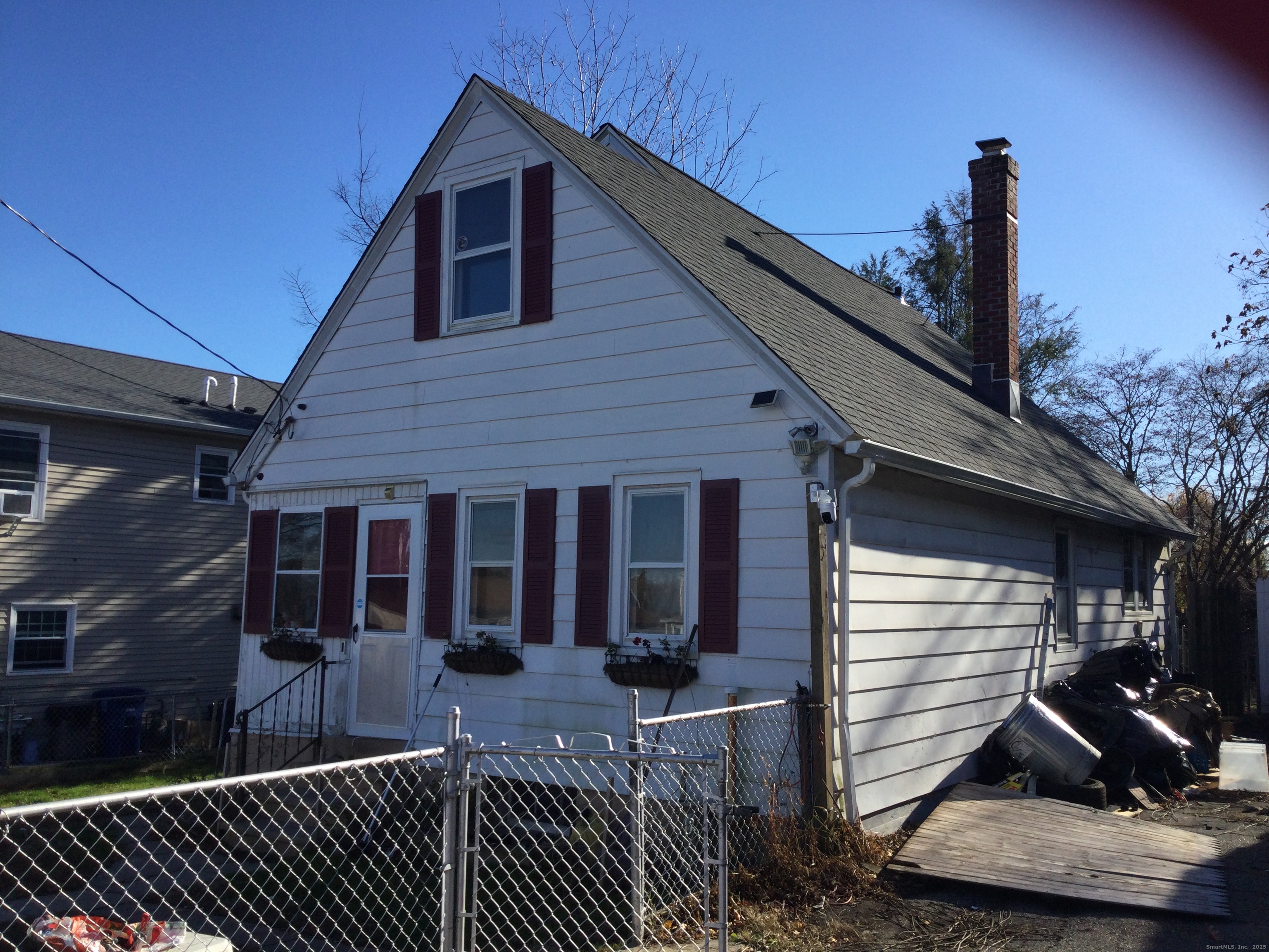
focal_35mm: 31
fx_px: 1136
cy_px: 476
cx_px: 634
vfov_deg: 45.4
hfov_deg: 58.4
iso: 25
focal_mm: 3.3
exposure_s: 1/970
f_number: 2.4
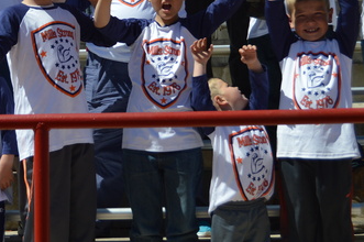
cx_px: 79
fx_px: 1021
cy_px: -10
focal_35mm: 101
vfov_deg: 13.3
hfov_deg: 20.0
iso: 100
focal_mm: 31
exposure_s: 1/1250
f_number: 4.2
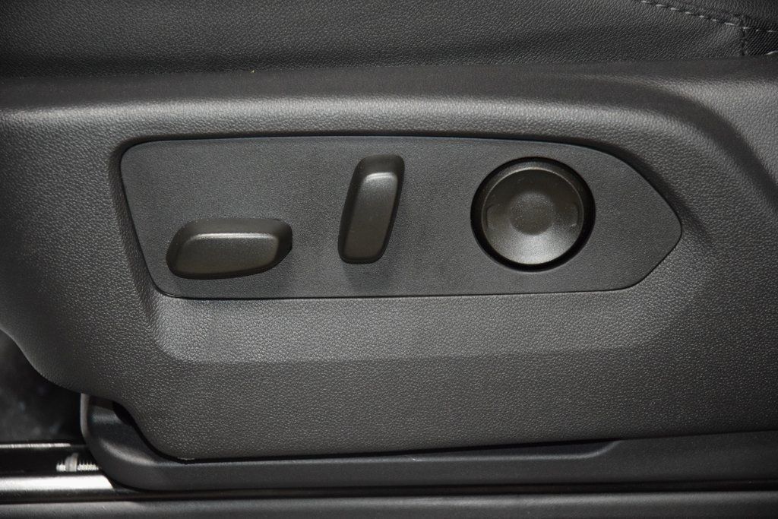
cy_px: 260
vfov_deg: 13.0
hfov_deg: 19.5
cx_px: 389
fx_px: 2269
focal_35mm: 105
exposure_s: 1/50
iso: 2500
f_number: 4.5
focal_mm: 70
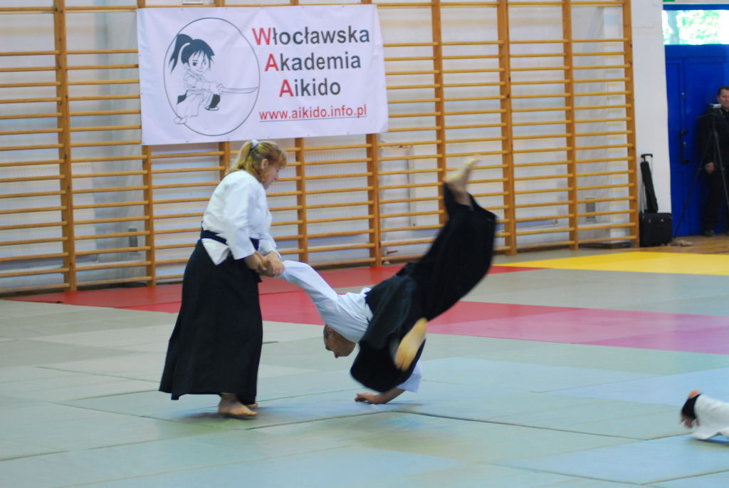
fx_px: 2432
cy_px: 244
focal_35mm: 120
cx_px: 364
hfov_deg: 17.0
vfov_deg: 11.4
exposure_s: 1/100
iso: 800
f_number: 2.8
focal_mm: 80
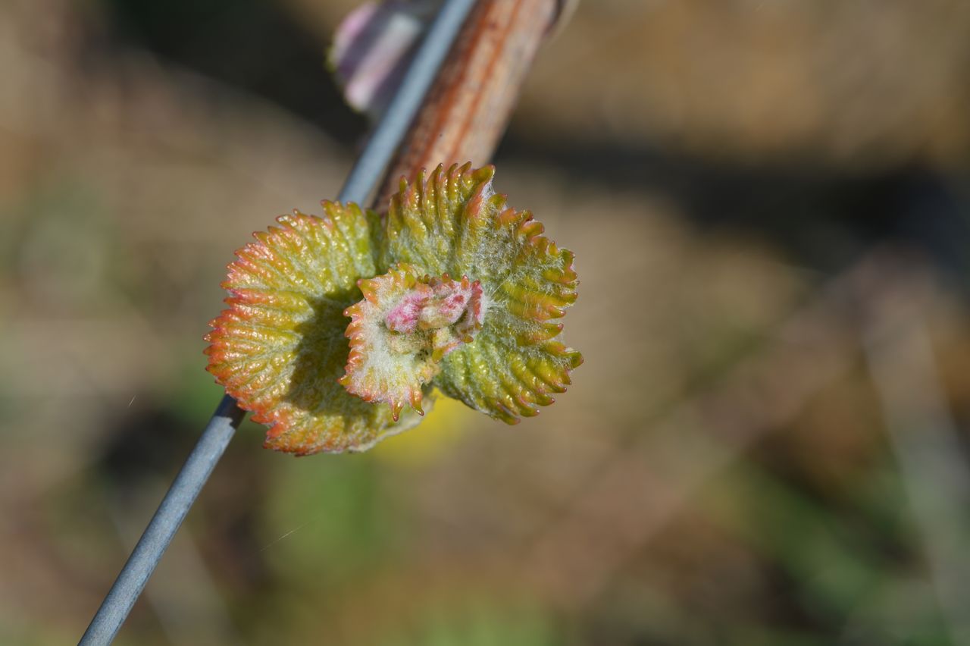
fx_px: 2828
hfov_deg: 19.5
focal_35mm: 105
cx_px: 485
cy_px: 323
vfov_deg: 13.0
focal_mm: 105
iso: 220
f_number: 16
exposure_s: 1/125
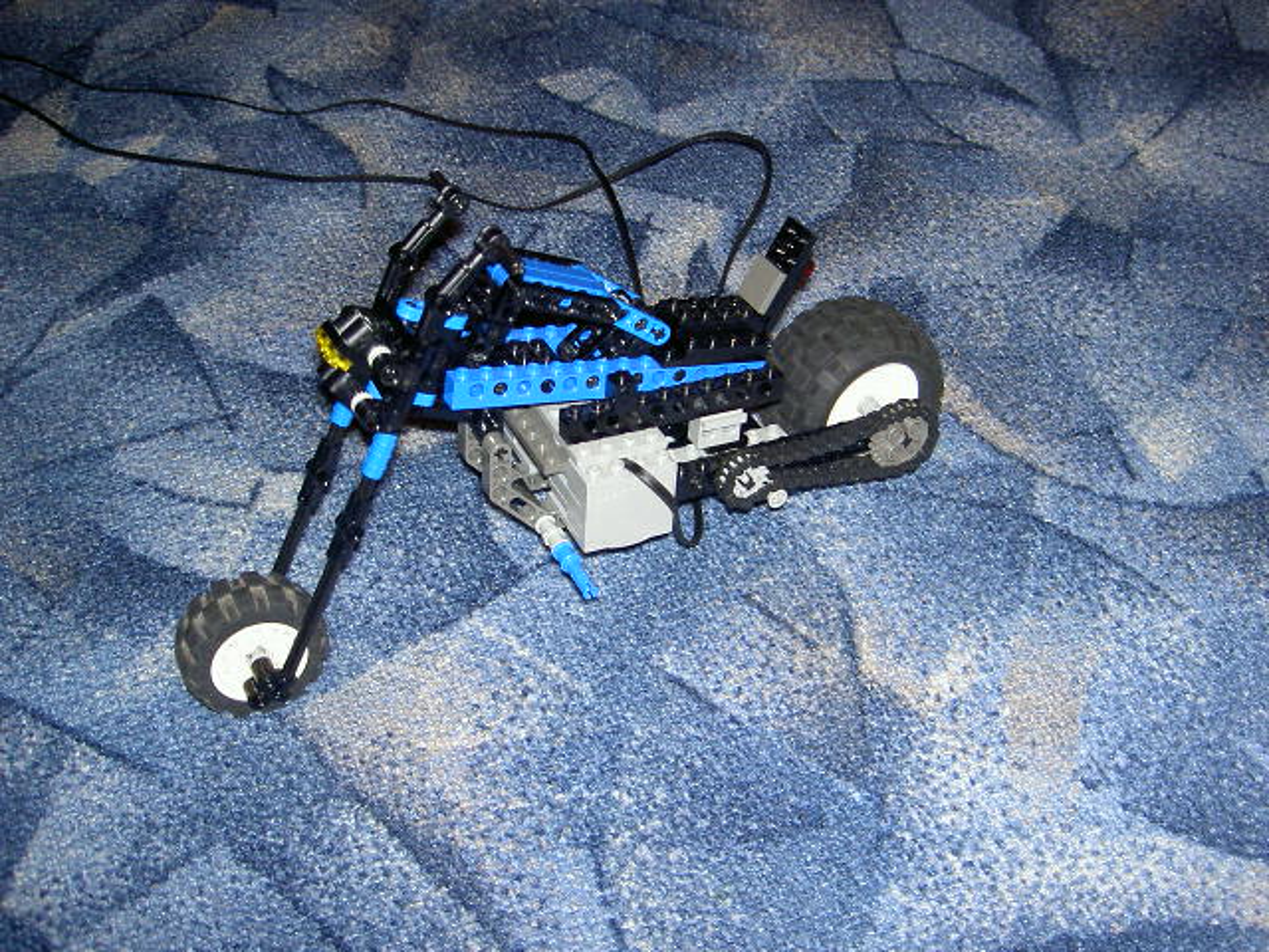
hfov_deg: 47.9
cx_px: 634
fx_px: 1430
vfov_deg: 36.8
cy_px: 476
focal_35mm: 39
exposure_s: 1/59.5
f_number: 2.8
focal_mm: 8
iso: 100
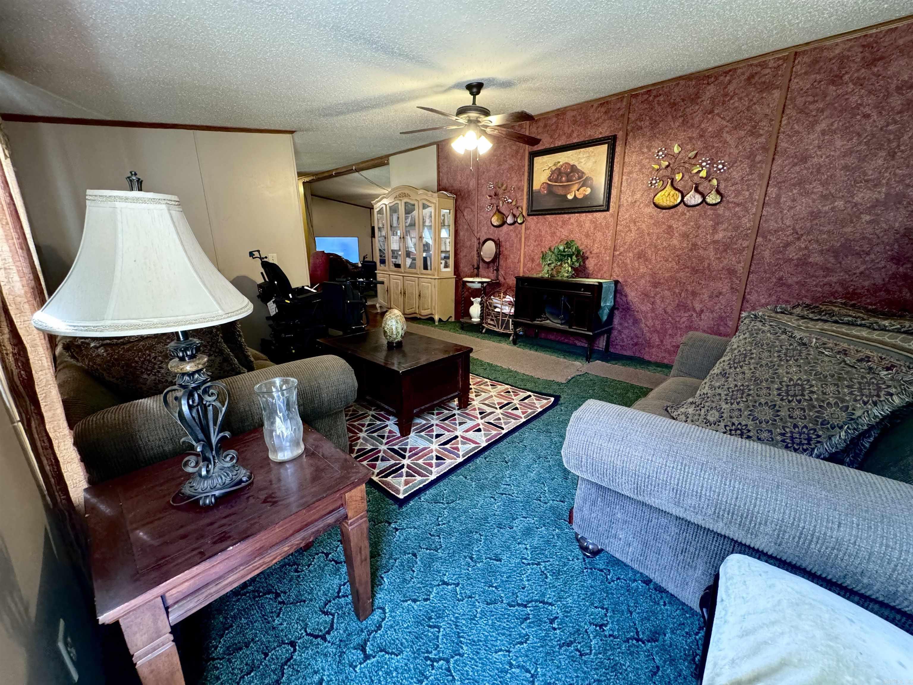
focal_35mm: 14
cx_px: 456
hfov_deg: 102.1
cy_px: 342
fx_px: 369
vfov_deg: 85.7
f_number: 2.2
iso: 1000
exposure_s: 1/40
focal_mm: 2.22
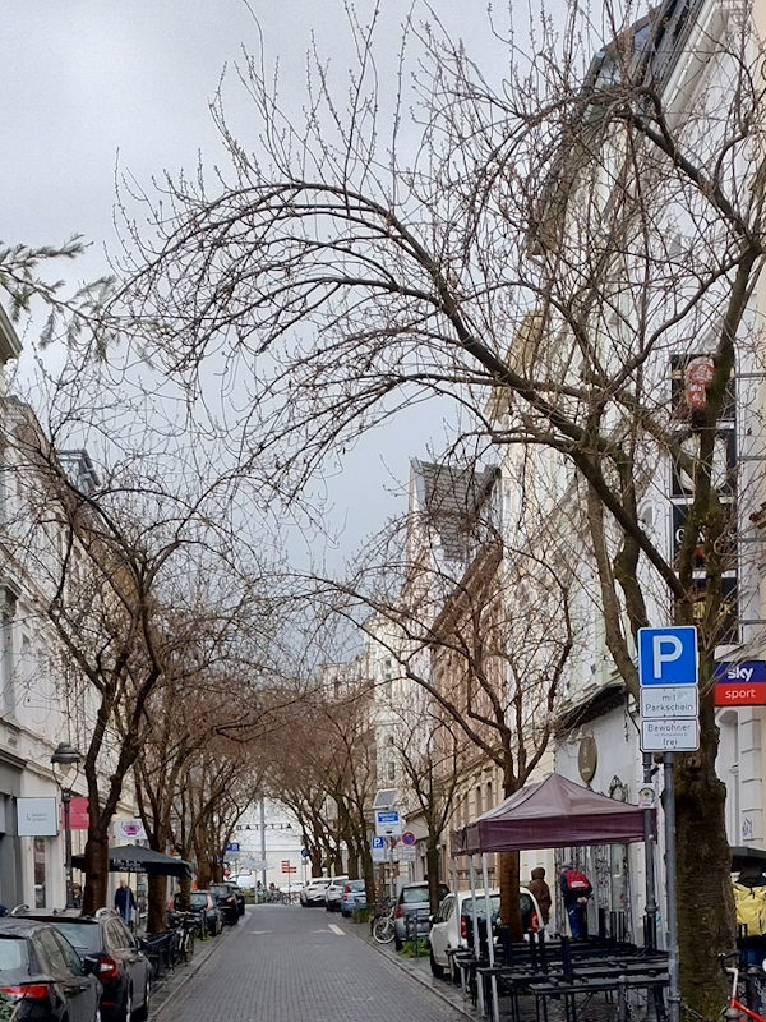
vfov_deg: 69.4
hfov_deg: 54.9
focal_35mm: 25
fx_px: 738
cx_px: 383
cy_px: 511
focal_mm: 4.71
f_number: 1.7
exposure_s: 1/100
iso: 118
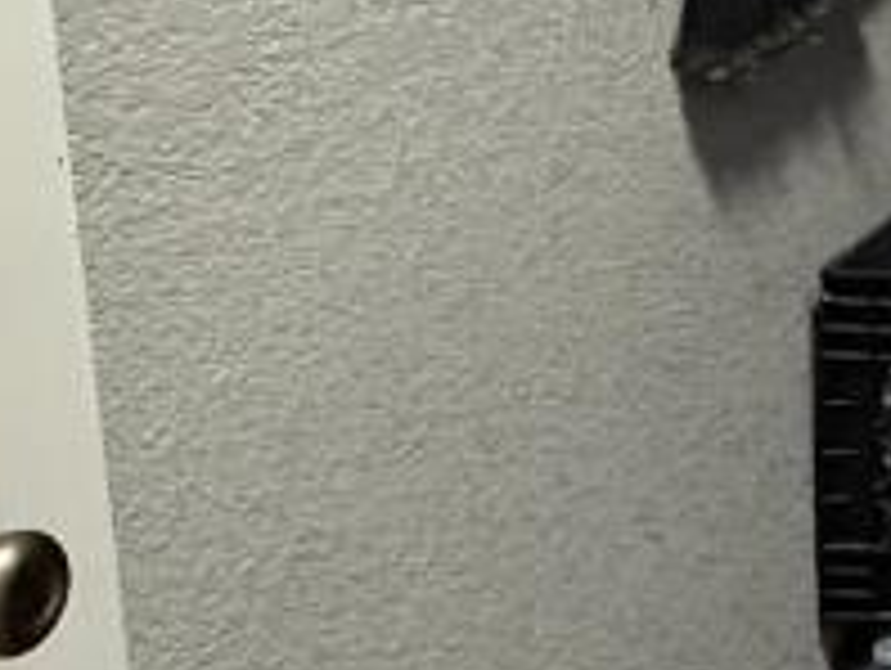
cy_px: -227
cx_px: 1966
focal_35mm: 106
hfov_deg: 14.3
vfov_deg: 13.4
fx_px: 2732
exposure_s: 1/60
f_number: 2.2
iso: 640
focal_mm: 2.22
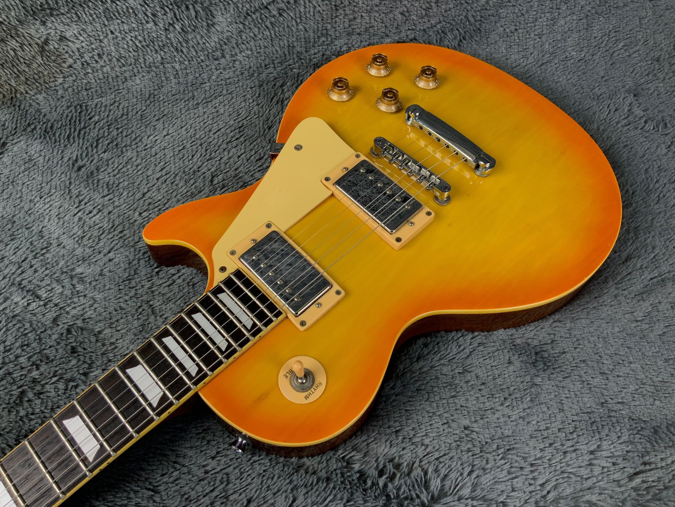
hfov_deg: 61.7
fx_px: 565
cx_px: 338
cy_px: 254
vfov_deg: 48.2
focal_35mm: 29
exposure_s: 1/60
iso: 40
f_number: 1.8
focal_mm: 3
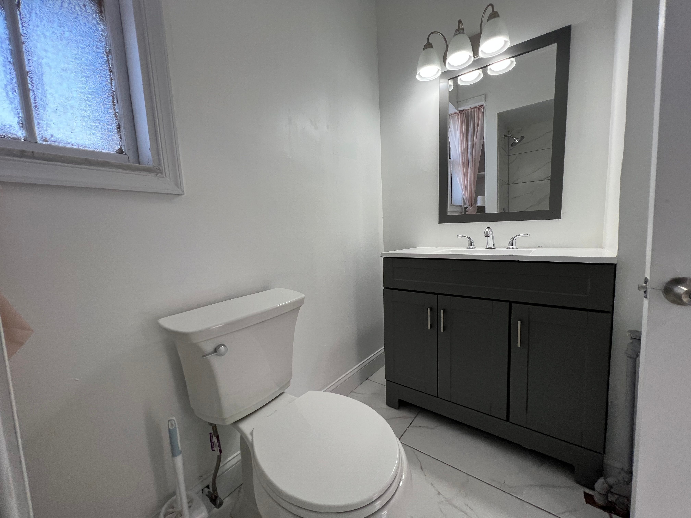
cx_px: 346
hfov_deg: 106.2
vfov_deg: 89.9
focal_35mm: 13
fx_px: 260
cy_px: 259
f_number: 1.8
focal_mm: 1.57
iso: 50
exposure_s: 1/120
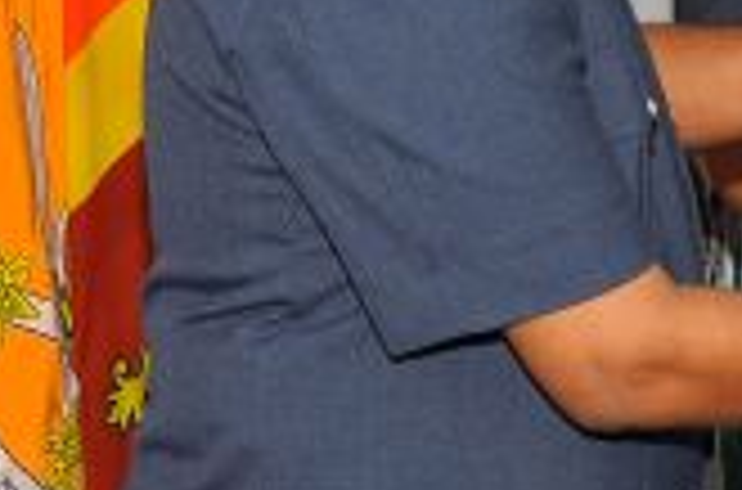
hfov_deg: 11.6
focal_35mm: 175
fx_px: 3597
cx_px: 872
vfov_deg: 7.8
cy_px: -27
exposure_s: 1/60
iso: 250
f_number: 5.6
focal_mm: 32
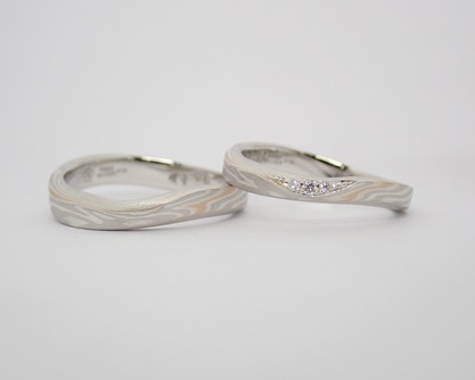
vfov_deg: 19.0
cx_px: 229
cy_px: 191
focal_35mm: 81
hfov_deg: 23.6
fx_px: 1139
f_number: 4.1
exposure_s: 1/125
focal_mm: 13.65
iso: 200
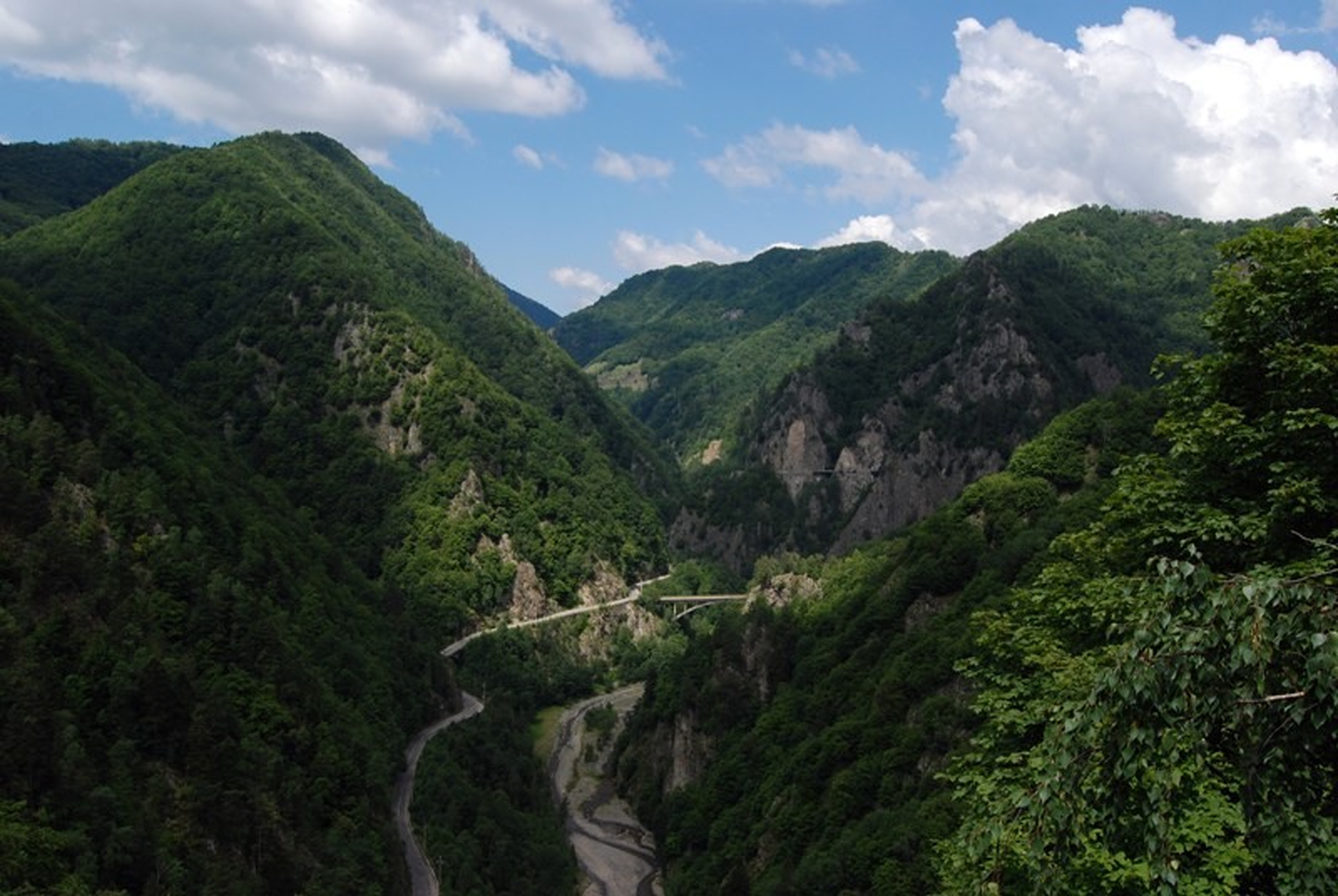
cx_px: 669
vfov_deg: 48.1
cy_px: 448
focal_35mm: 27
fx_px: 1005
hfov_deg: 67.3
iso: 200
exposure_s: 1/320
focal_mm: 18
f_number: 9
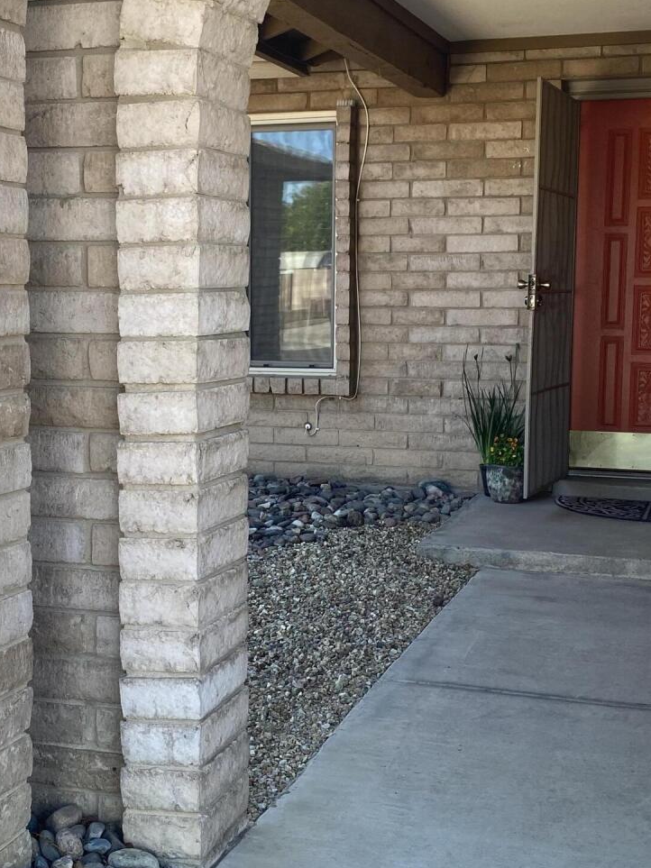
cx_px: 276
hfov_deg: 27.0
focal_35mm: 54
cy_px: 435
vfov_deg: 35.5
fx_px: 1354
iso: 32
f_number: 1.8
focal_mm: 4.25
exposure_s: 1/203
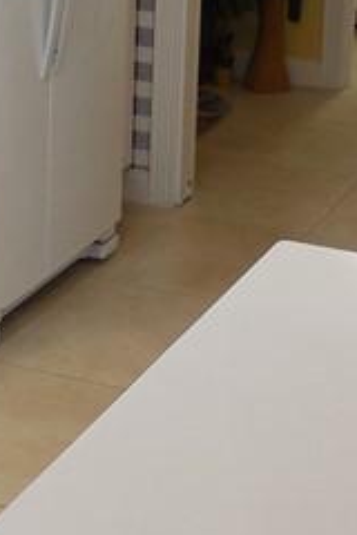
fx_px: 1651
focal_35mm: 111
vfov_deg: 17.8
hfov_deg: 12.3
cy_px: -60
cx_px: 112
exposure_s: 1/30
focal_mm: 4.5
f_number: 3.1
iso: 125
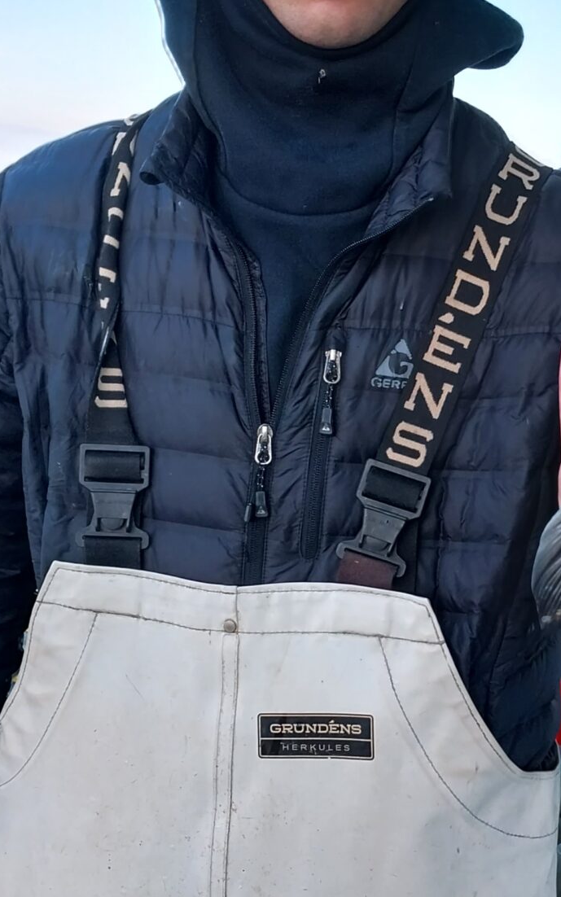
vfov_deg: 32.0
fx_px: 1565
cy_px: 481
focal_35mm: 64
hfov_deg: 20.2
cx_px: 400
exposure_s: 1/162
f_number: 1.8
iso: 20
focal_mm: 4
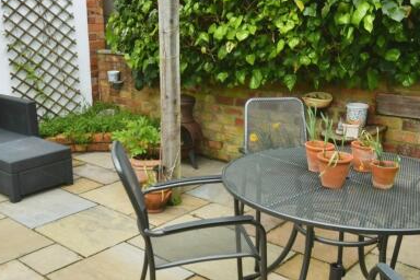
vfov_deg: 33.2
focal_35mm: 40
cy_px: 182
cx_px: 149
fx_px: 467
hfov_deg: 47.9
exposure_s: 1/160
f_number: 6.3
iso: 100
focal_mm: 10
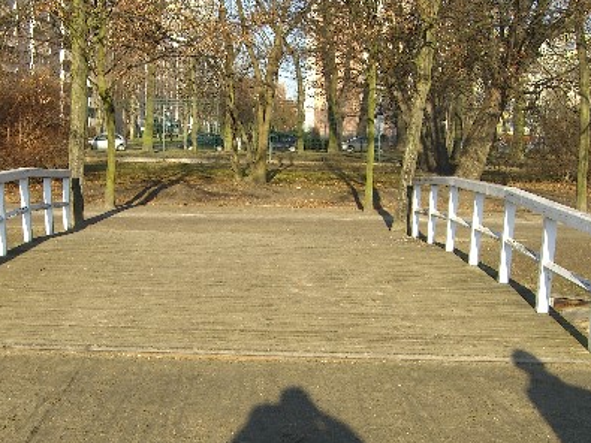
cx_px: 211
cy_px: 313
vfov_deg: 24.6
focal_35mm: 59
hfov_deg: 32.5
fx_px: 1007
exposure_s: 1/320
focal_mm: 7.9
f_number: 4
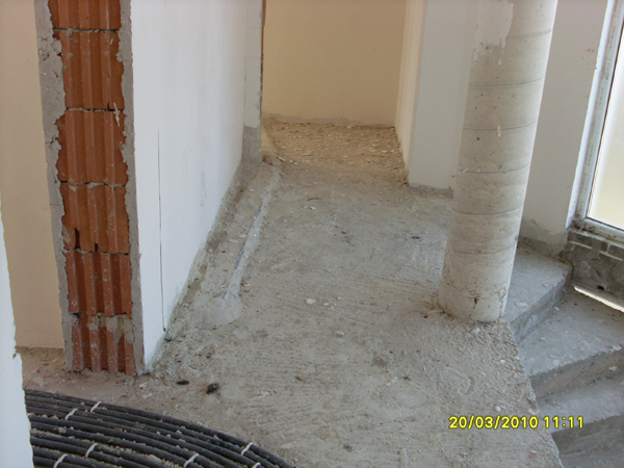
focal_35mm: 38
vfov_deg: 37.7
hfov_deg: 49.0
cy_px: 234
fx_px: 685
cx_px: 312
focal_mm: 6.3
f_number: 3
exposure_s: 1/125
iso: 80
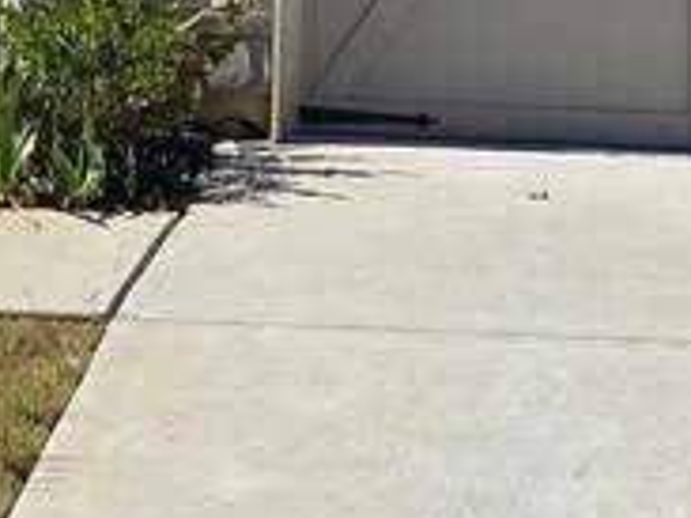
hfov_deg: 12.3
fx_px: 3212
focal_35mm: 161
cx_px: 264
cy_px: -855
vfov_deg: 8.2
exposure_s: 1/5296
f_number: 1.7
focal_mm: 6.3
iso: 80
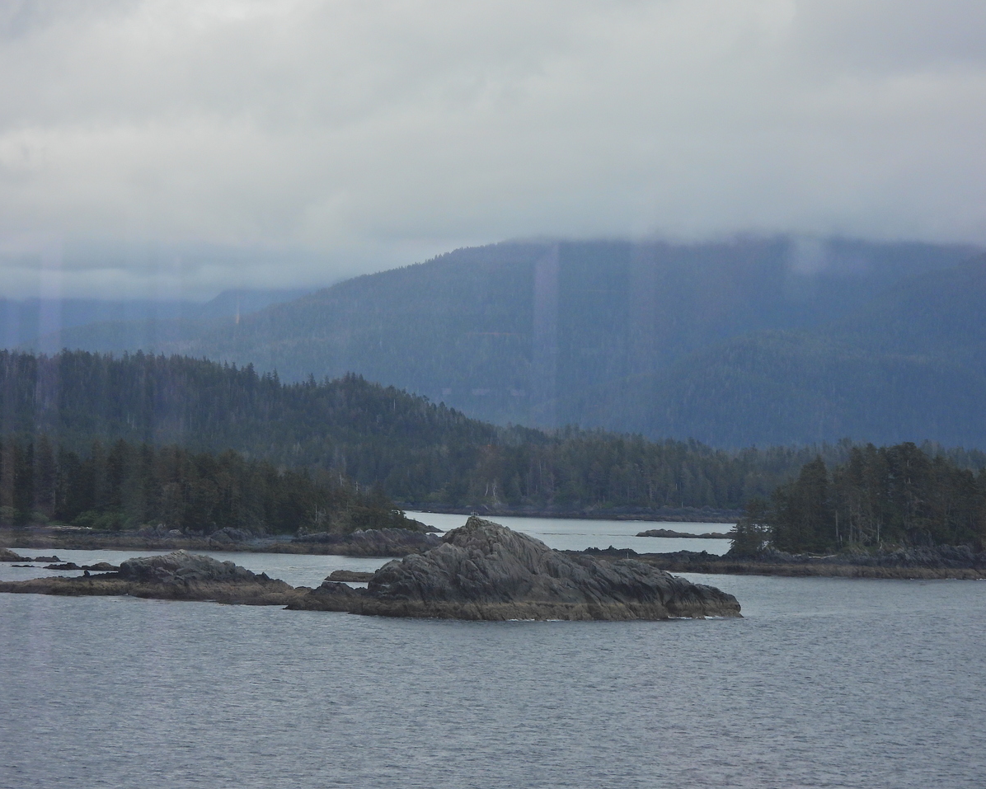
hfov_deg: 13.7
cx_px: 473
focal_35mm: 141
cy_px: 394
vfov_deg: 11.0
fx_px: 4115
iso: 100
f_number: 4
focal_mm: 24.1
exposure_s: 1/250
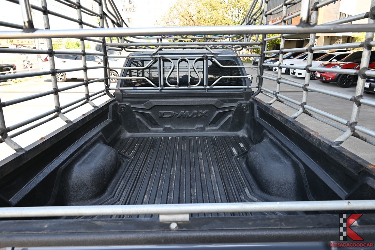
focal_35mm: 24
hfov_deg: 73.7
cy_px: 125
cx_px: 188
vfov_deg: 53.2
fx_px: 250
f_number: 5.6
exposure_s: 1/90
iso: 100
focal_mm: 24
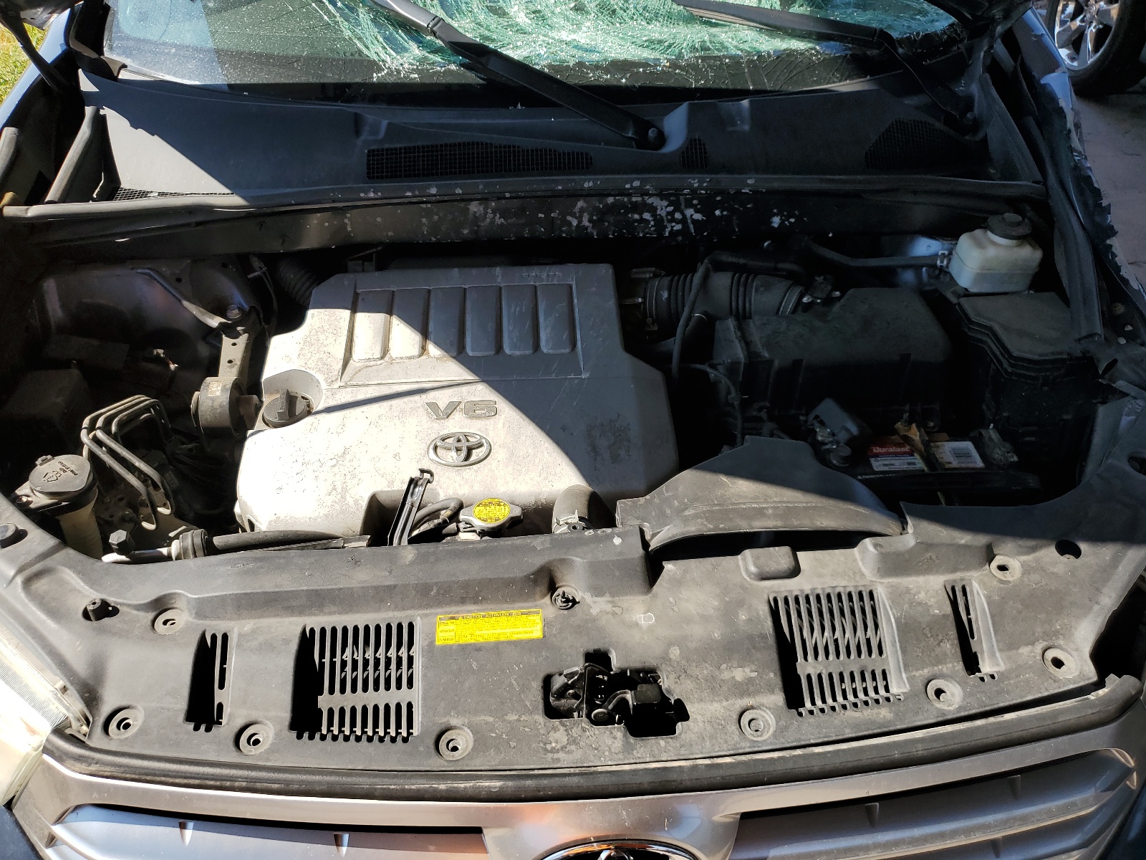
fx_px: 861
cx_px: 573
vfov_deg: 53.1
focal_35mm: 26
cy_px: 430
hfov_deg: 67.3
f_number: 1.5
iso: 50
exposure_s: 1/1667
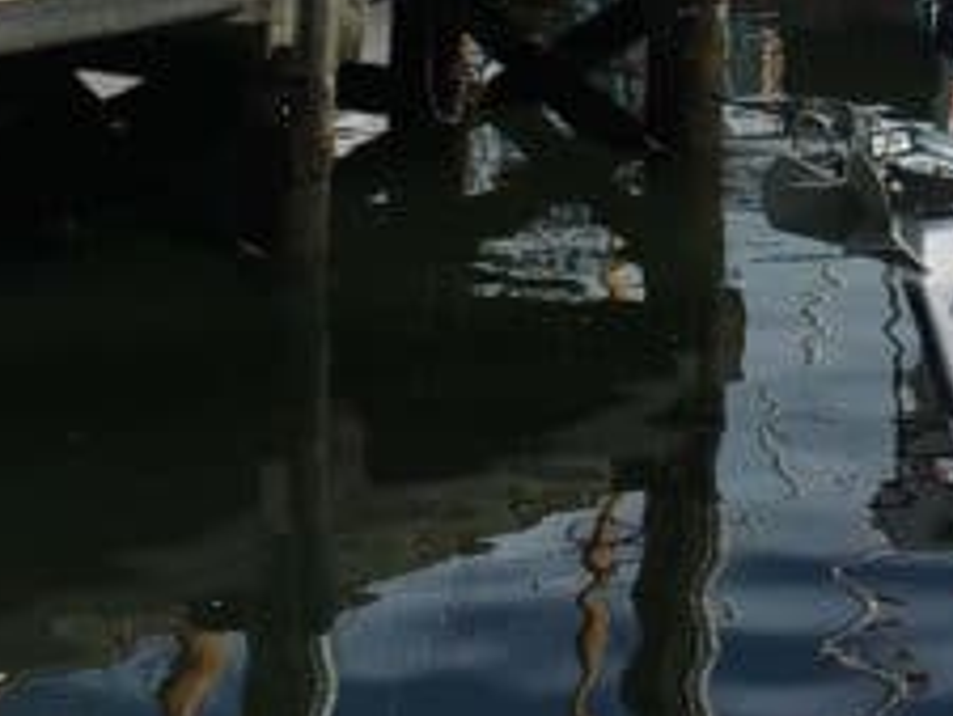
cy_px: -619
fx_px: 3636
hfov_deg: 14.8
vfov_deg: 10.5
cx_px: 813
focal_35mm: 132
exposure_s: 1/2849
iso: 25
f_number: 2.2
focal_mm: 4.15
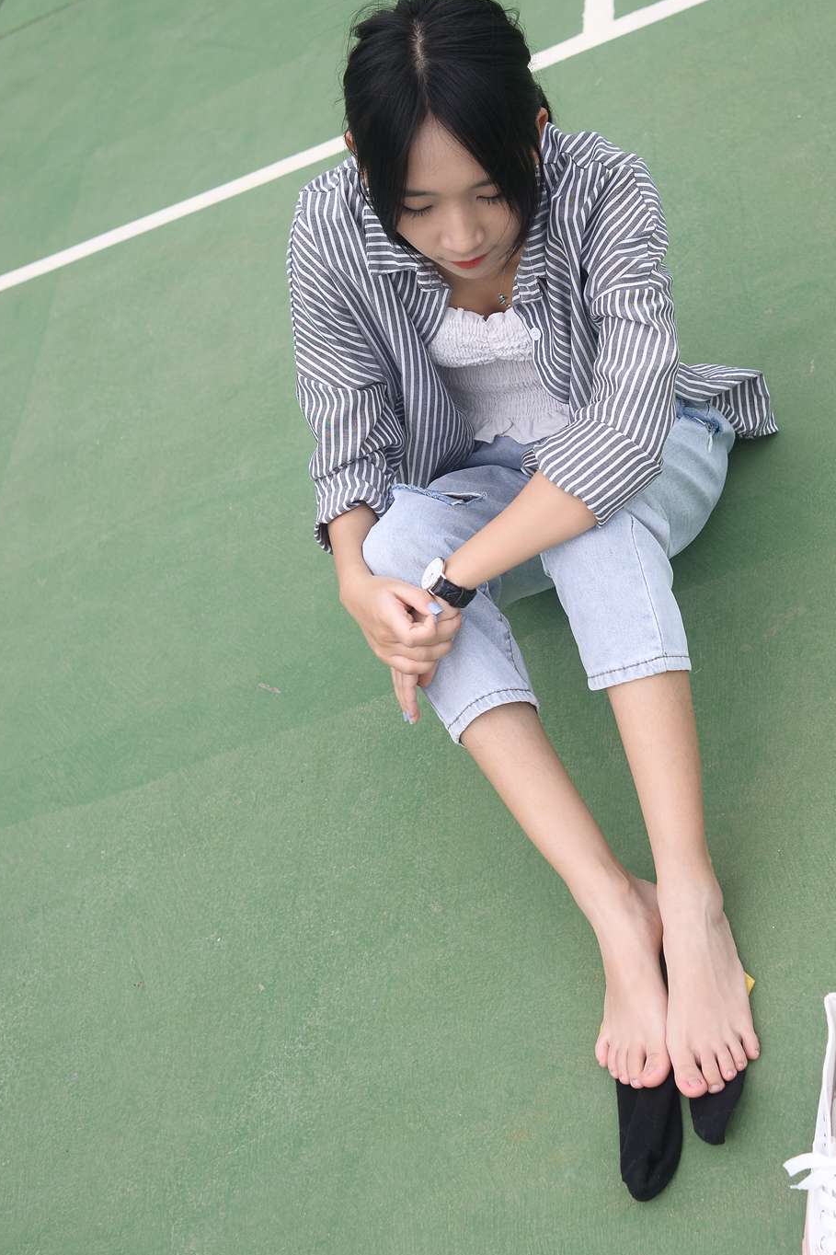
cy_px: 626
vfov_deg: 39.6
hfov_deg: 26.8
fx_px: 1742
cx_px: 573
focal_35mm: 50
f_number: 5.6
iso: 100
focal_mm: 35
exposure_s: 1/500
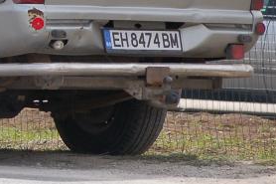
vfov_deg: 2.4
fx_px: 4450
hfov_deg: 3.5
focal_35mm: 581
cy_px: -75
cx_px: -99
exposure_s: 1/1000
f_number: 4.8
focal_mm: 105
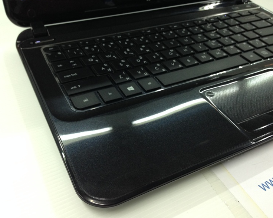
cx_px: 135
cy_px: 107
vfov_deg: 42.2
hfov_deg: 51.5
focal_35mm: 35
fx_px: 283
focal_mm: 4.12
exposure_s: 1/20
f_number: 2.4
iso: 100
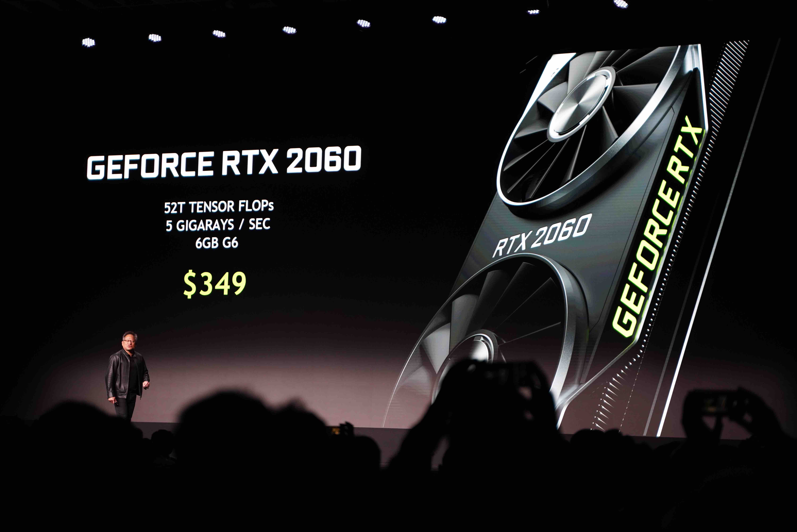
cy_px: 266
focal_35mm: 70
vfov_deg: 19.5
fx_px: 1550
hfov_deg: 28.8
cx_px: 398
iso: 2000
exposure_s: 1/160
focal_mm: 70
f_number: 2.8
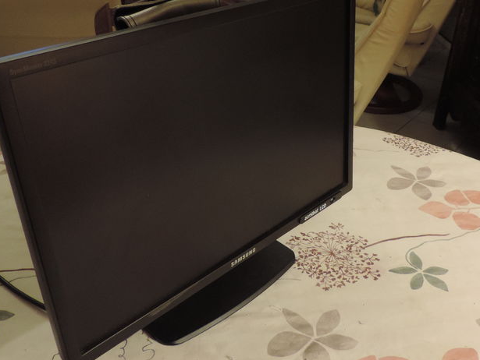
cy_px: 155
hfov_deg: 47.7
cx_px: 271
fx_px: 541
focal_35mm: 39
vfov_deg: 36.8
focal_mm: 4.3
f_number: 3
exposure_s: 1/8
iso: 500
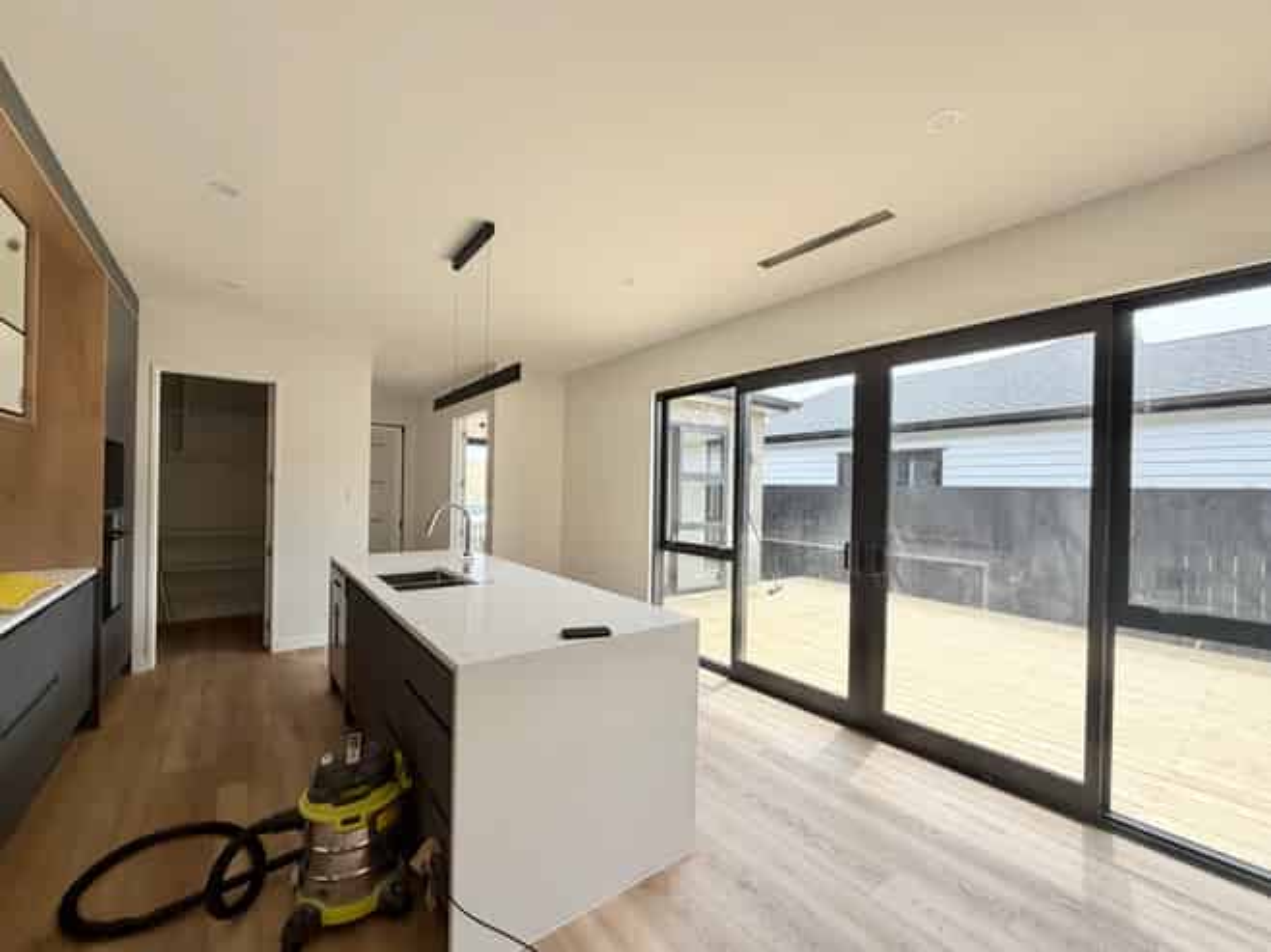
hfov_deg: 102.1
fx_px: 514
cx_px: 636
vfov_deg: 85.6
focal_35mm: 14
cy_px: 476
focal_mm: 2.22
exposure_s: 1/502
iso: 64
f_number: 2.2
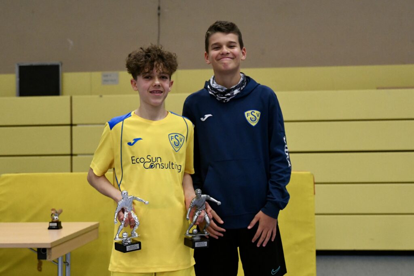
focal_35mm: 45
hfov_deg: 43.6
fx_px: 518
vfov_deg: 29.9
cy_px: 138
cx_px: 207
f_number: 2.8
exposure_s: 1/800
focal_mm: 45
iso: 5000
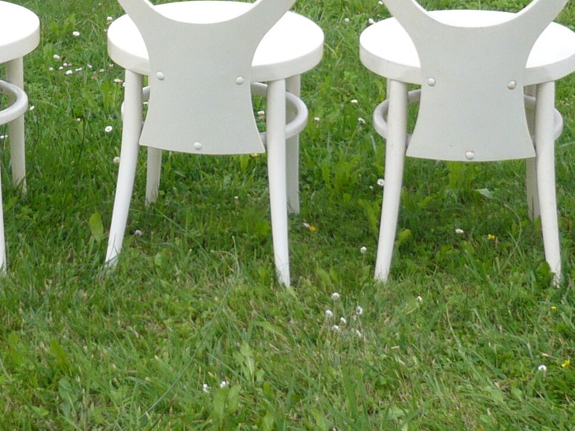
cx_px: 77
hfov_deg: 15.6
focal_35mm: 125
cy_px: 11
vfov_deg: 11.7
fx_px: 2076
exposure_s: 1/250
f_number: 3.3
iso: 100
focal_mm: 6.6
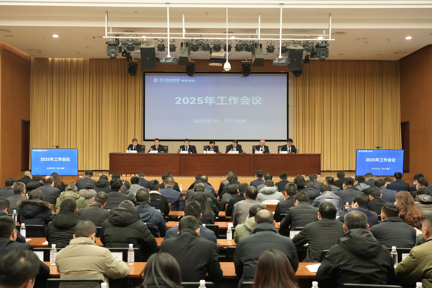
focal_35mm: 37
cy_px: 144
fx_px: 444
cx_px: 216
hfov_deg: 51.9
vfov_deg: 35.9
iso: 6400
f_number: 4
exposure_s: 1/200
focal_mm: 37
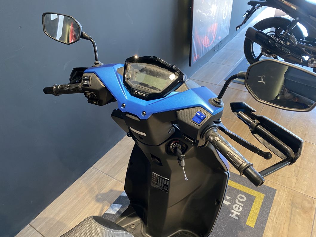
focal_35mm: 26
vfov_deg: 53.1
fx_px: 237
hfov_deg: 67.3
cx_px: 158
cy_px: 118
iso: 200
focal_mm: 4.25
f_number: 1.8
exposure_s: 1/60
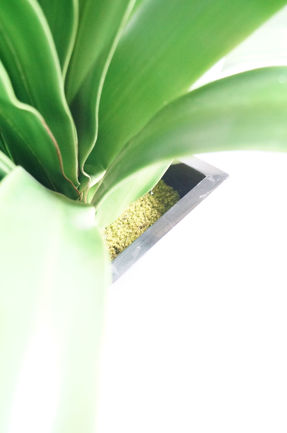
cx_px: 144
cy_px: 216
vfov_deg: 53.2
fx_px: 432
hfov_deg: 36.8
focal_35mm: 36
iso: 3200
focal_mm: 24
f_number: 4
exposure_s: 1/30
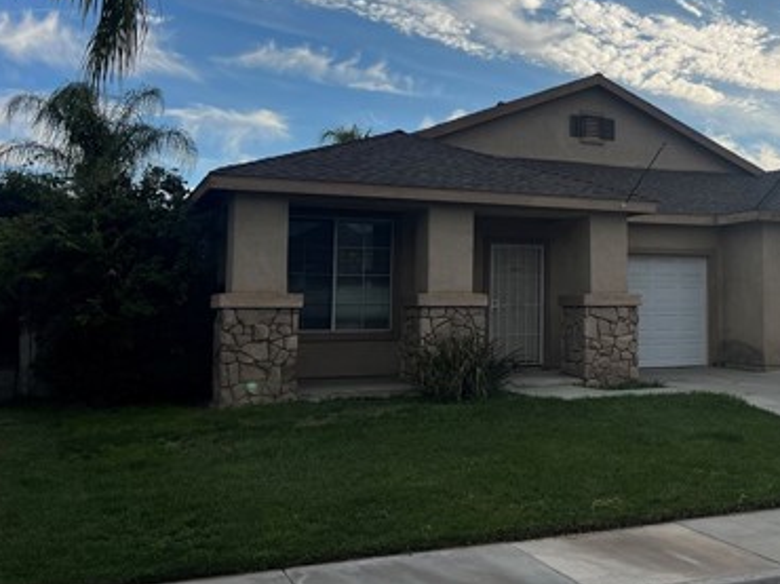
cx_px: 660
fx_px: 1013
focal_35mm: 45
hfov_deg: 39.8
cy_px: 205
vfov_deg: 31.9
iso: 50
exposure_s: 1/6211
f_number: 1.5
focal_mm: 5.7
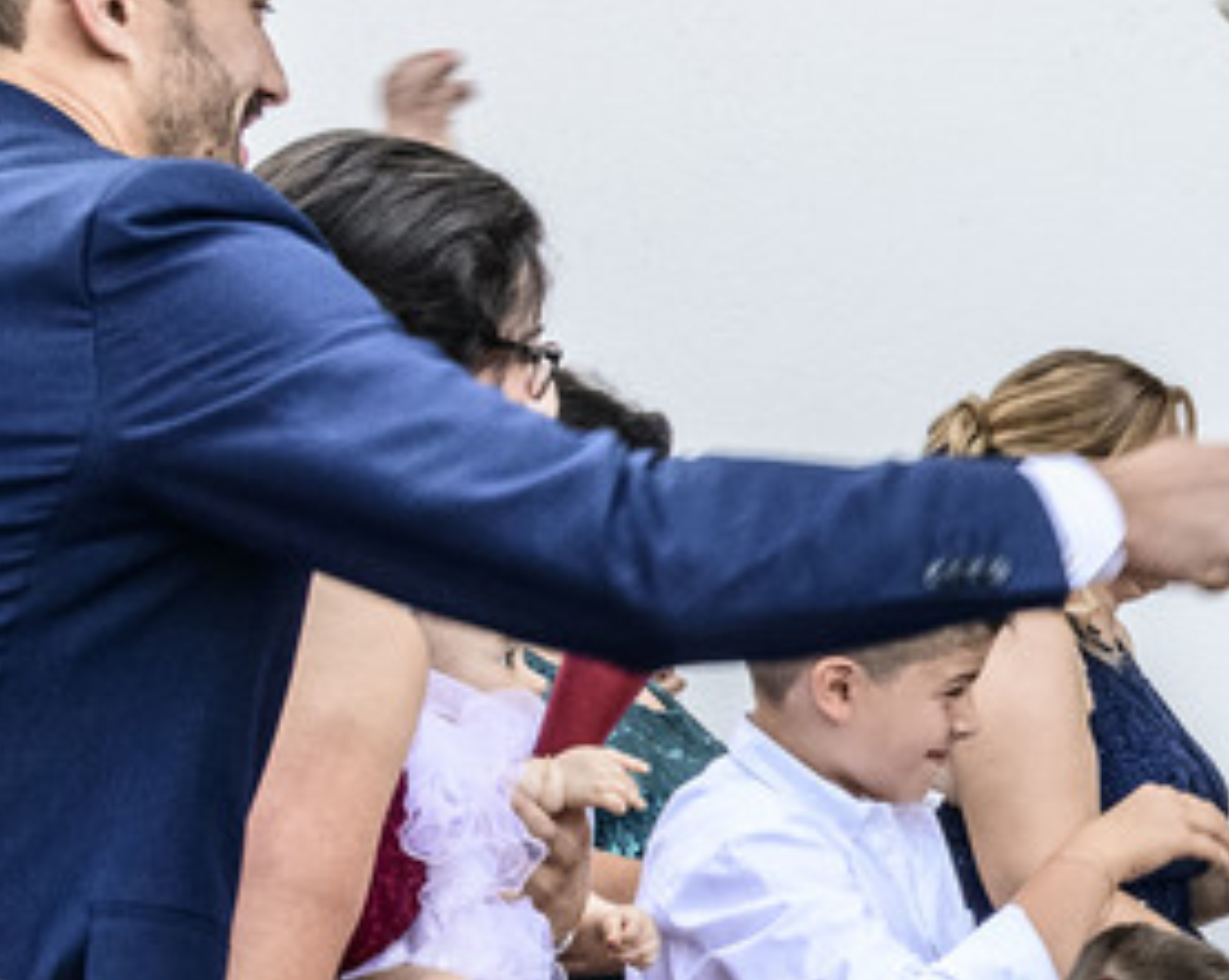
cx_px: 2343
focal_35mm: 114
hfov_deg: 14.4
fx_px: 4142
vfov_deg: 13.4
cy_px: 803
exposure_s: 1/320
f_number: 10
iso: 2000
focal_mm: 28
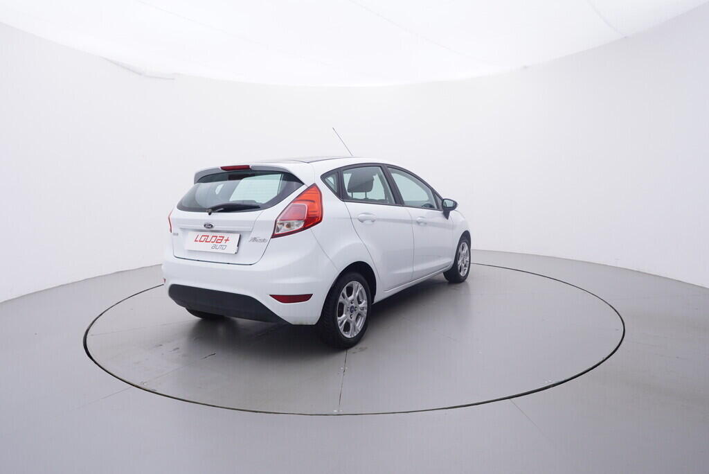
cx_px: 354
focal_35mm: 22
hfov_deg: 77.3
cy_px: 237
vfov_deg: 56.2
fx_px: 443
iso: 200
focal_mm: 15
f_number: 5
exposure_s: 1/80
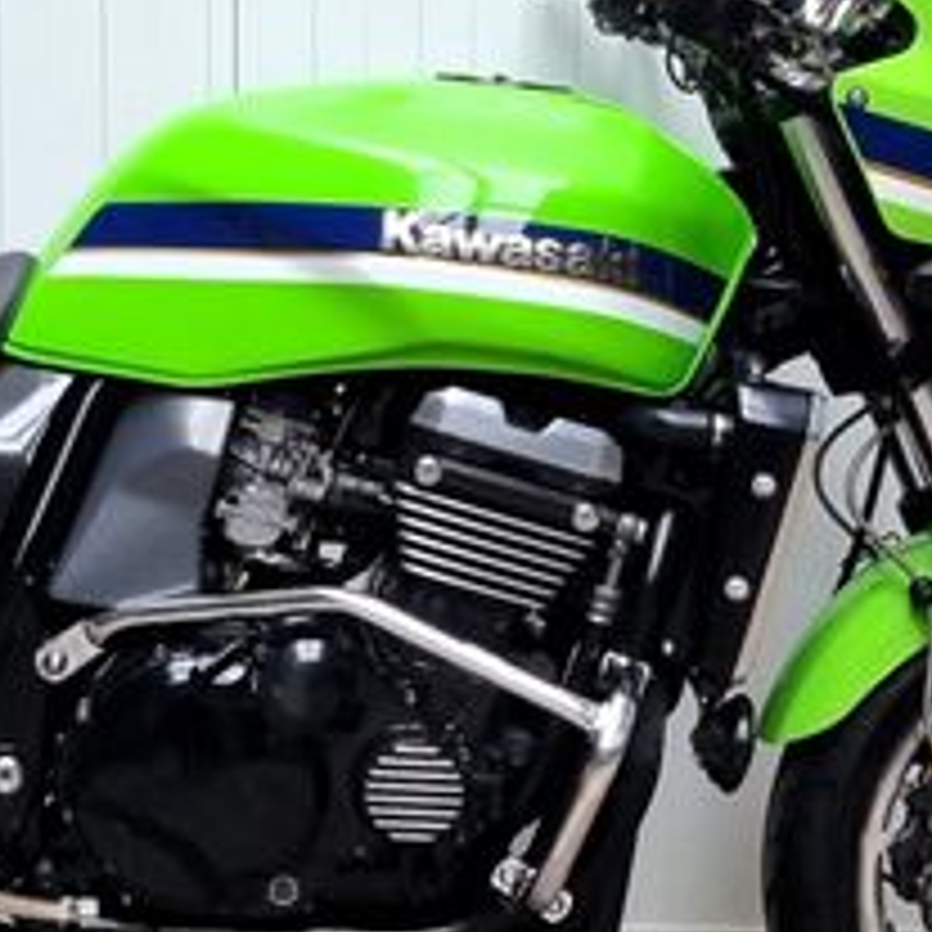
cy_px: 446
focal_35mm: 71
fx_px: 2163
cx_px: 189
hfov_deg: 24.0
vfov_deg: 24.3
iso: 64
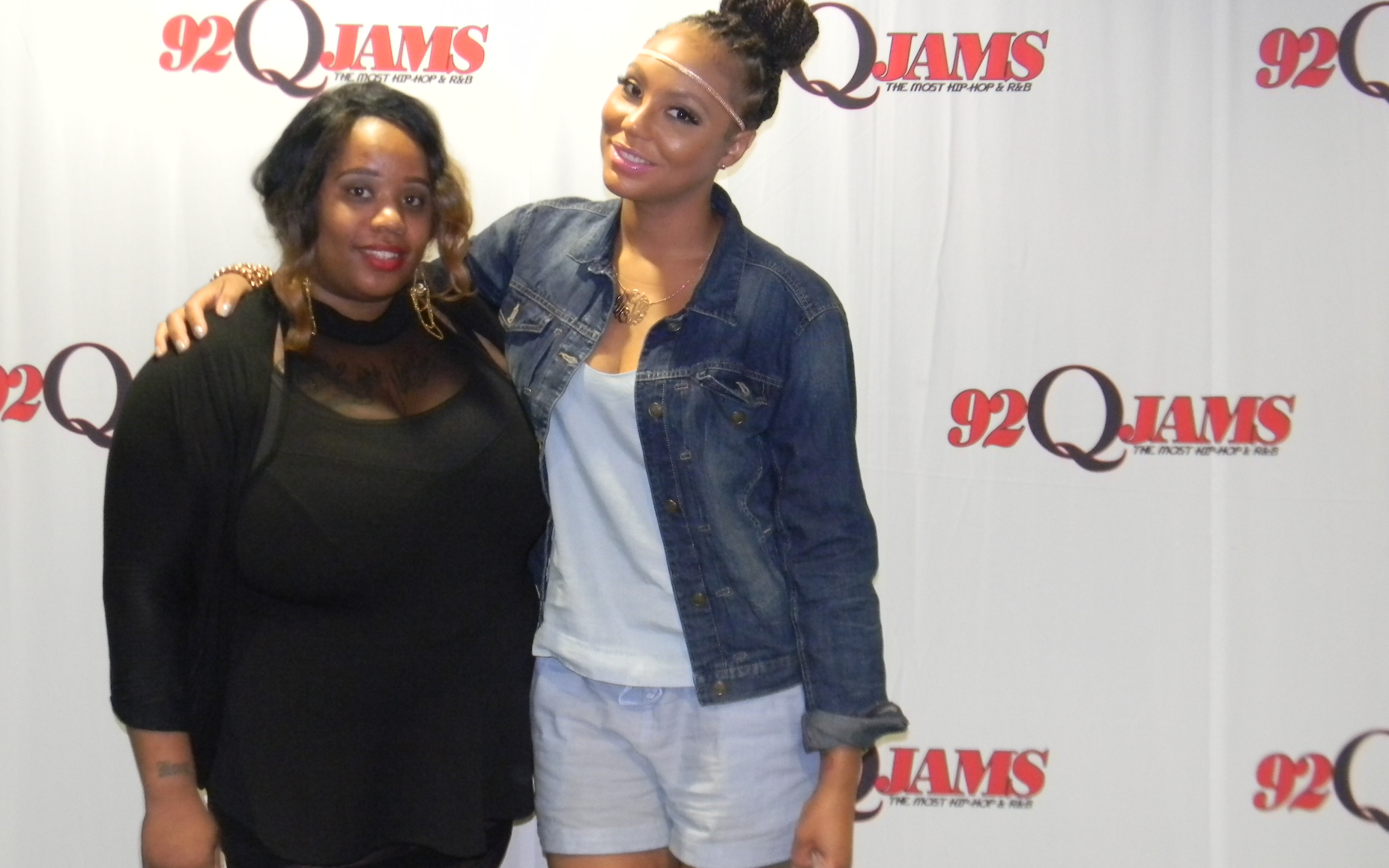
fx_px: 1817
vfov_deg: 26.8
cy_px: 342
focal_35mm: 48
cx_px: 670
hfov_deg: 41.8
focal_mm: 7.3
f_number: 3.8
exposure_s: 1/9.9
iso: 400
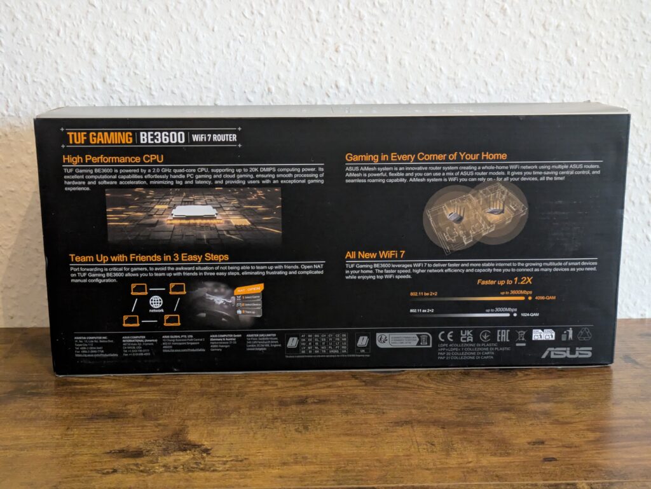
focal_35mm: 51
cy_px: 244
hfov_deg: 37.5
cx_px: 326
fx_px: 960
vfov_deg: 28.6
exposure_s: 1/25
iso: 876
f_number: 1.89
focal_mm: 5.43
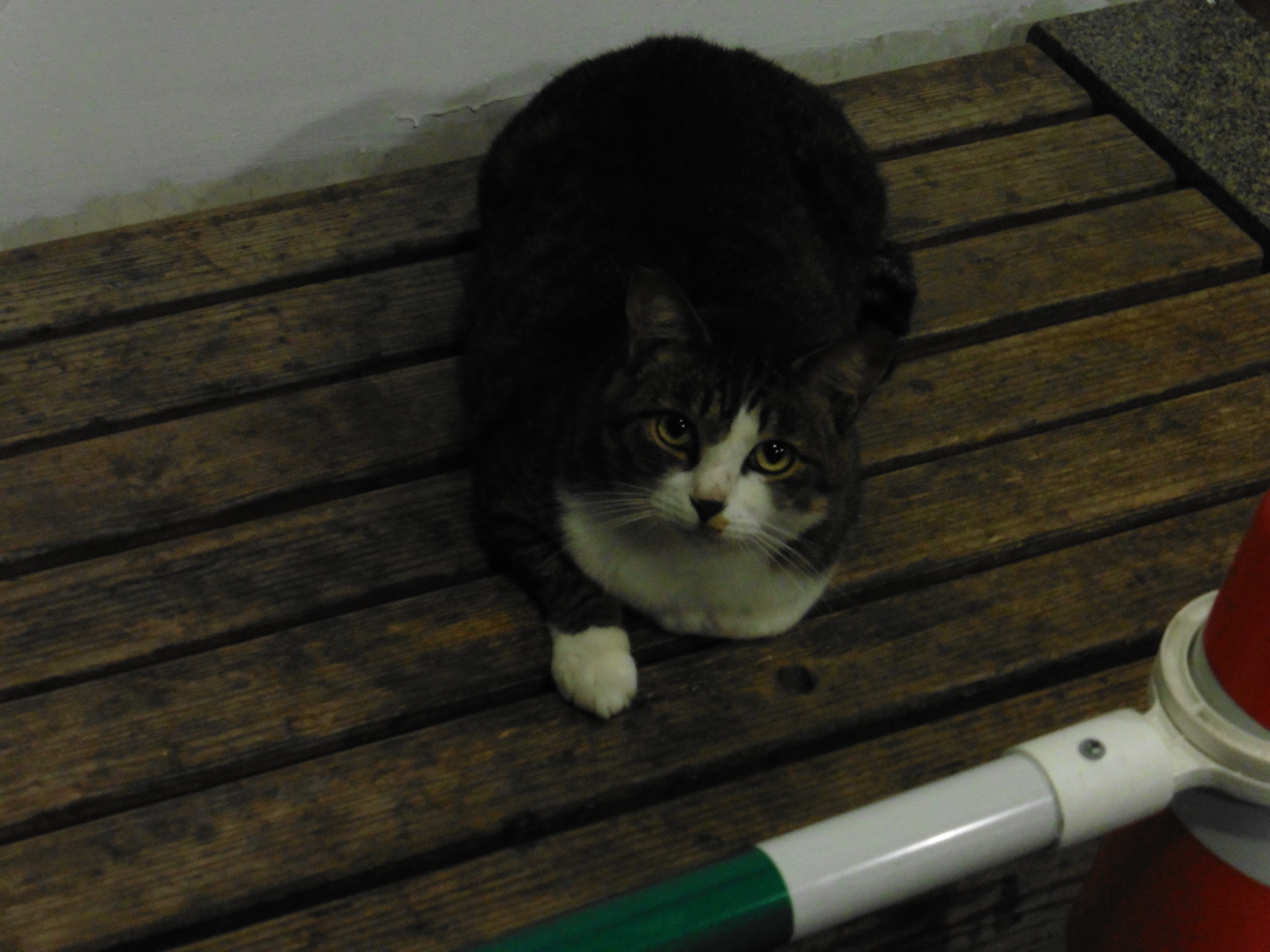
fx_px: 3302
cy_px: 476
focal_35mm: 90
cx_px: 635
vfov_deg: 16.4
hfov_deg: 21.8
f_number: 5.2
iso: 800
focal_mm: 16.1
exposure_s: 1/8
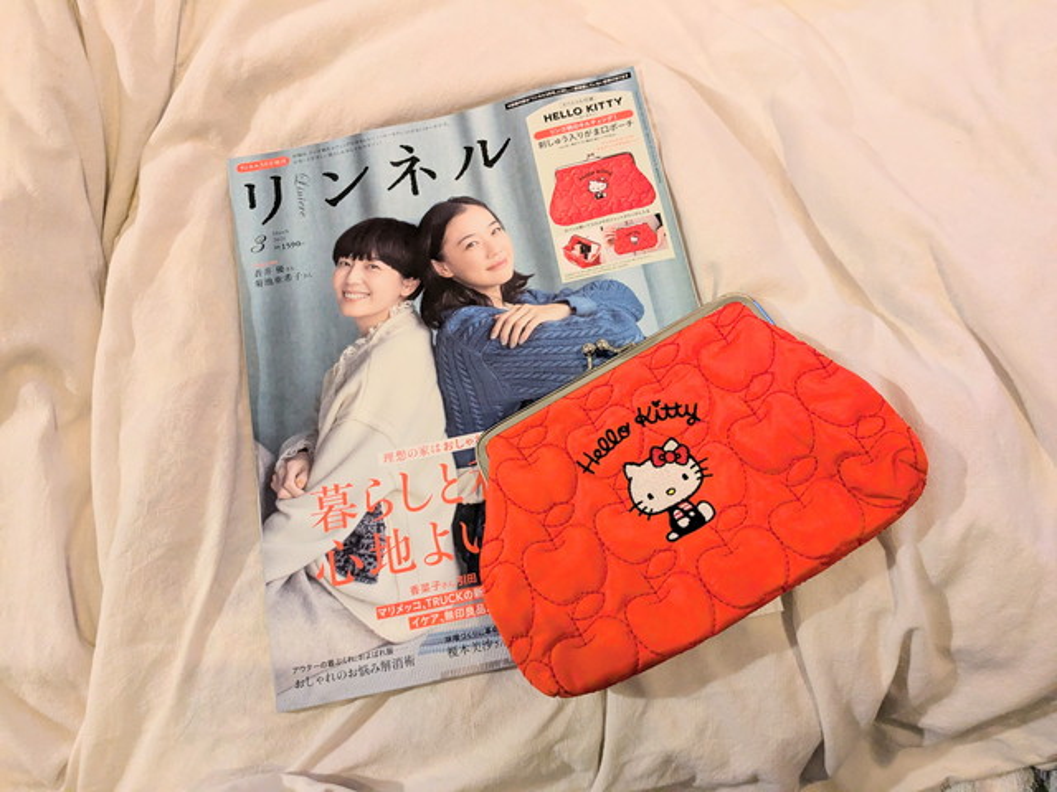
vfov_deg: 51.4
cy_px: 396
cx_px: 528
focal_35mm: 27
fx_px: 824
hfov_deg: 65.3
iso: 577
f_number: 1.73
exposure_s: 1/50
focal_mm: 4.38
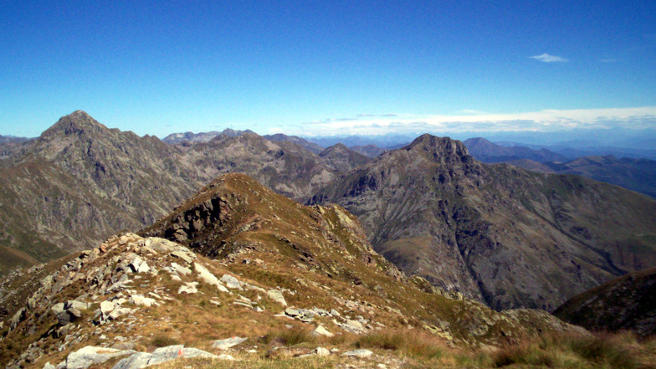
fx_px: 696
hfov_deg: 50.5
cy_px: 195
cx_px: 325
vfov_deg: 29.7
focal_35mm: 40
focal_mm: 5.9
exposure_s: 1/1362
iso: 100
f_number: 4.5
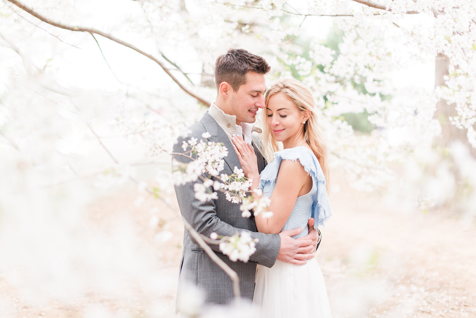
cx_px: 238
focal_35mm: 50
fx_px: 661
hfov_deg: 39.6
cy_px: 159
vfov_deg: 27.0
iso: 400
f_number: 1.8
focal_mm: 50
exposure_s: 1/1000
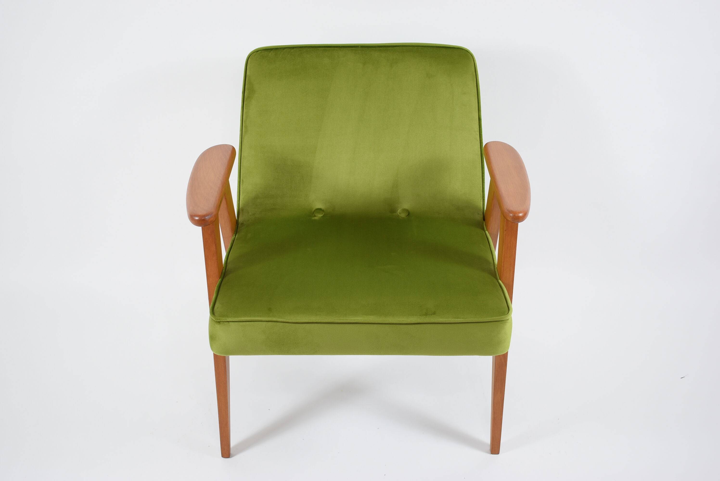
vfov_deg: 29.0
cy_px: 240
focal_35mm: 46
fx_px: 931
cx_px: 360
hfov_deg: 42.3
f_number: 4.2
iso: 100
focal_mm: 31
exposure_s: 1/13
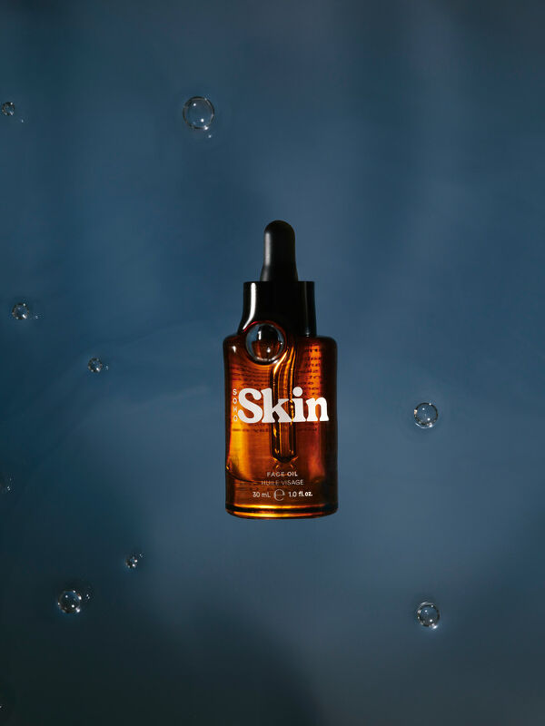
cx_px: 272
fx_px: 1994
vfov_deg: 20.7
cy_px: 363
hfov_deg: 15.6
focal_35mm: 95
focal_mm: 120
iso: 1000
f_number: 14
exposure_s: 1/125
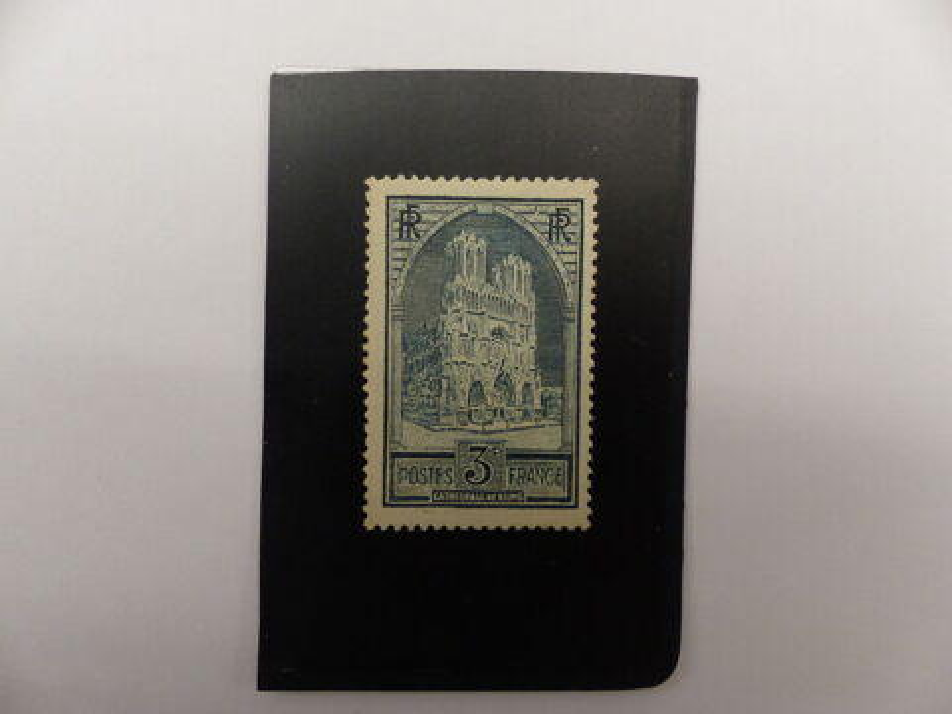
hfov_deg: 69.4
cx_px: 476
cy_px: 357
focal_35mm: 25
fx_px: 688
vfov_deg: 54.9
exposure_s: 1/60
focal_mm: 4.5
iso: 320
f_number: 2.8
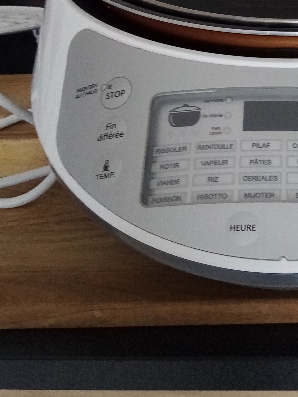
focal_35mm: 61
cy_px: 49
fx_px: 700
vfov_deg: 30.5
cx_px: 282
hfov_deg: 23.2
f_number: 1.8
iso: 281
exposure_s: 1/33.3
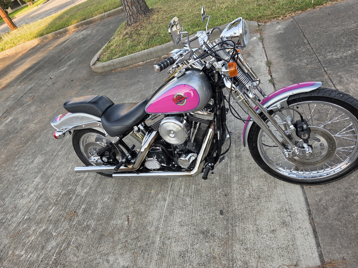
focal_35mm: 23
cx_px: 179
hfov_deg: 73.9
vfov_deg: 58.9
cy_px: 134
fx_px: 238
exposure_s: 1/180
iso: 32
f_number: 1.7
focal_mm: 6.3
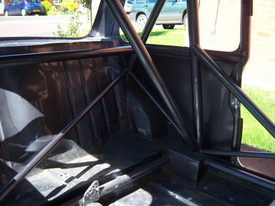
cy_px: 103
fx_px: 286
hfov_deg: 51.4
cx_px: 138
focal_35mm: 36
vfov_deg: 39.7
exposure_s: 1/200
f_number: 2.8
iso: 80
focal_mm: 7.5
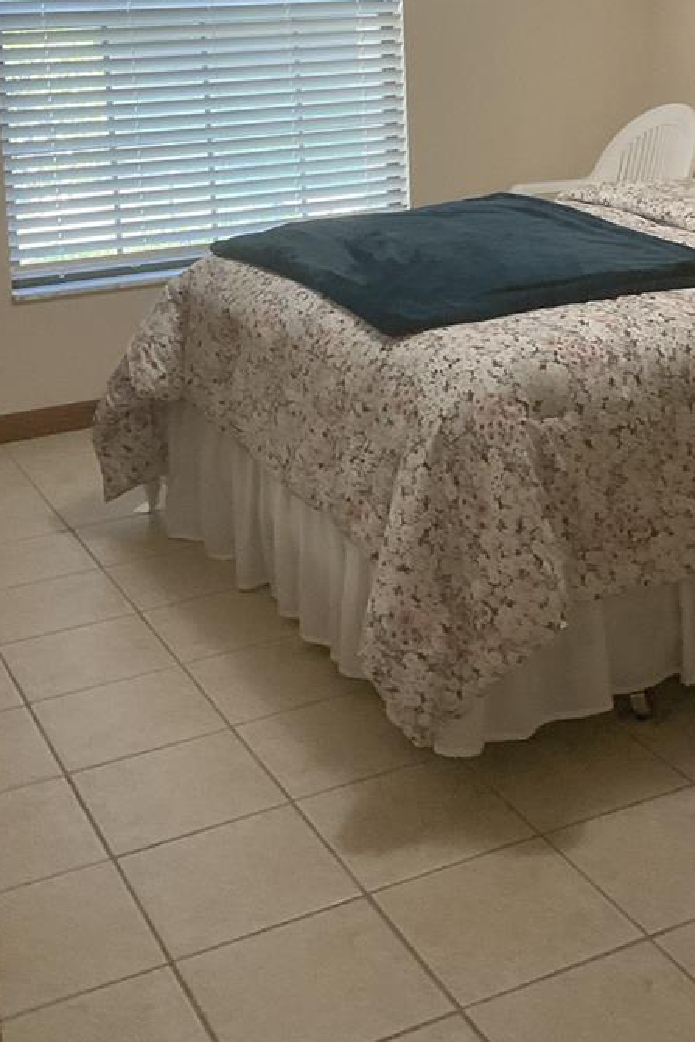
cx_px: 482
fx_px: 1563
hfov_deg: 24.9
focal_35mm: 54
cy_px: 188
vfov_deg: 35.5
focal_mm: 3
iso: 200
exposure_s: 1/60
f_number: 1.8
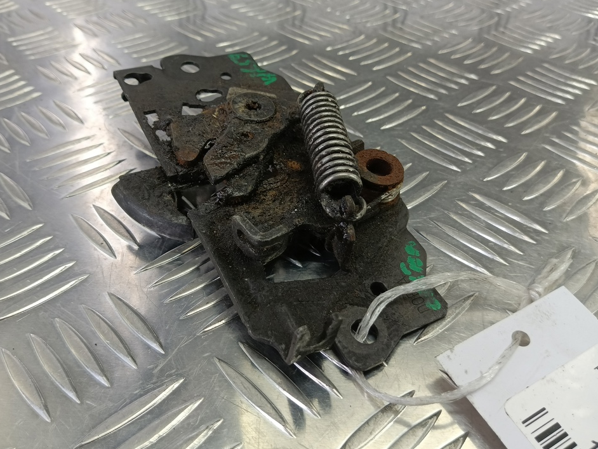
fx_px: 432
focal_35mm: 25
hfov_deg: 69.3
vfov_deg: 54.9
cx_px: 287
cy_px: 212
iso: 130
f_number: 1.6
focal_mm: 4.11
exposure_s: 1/50
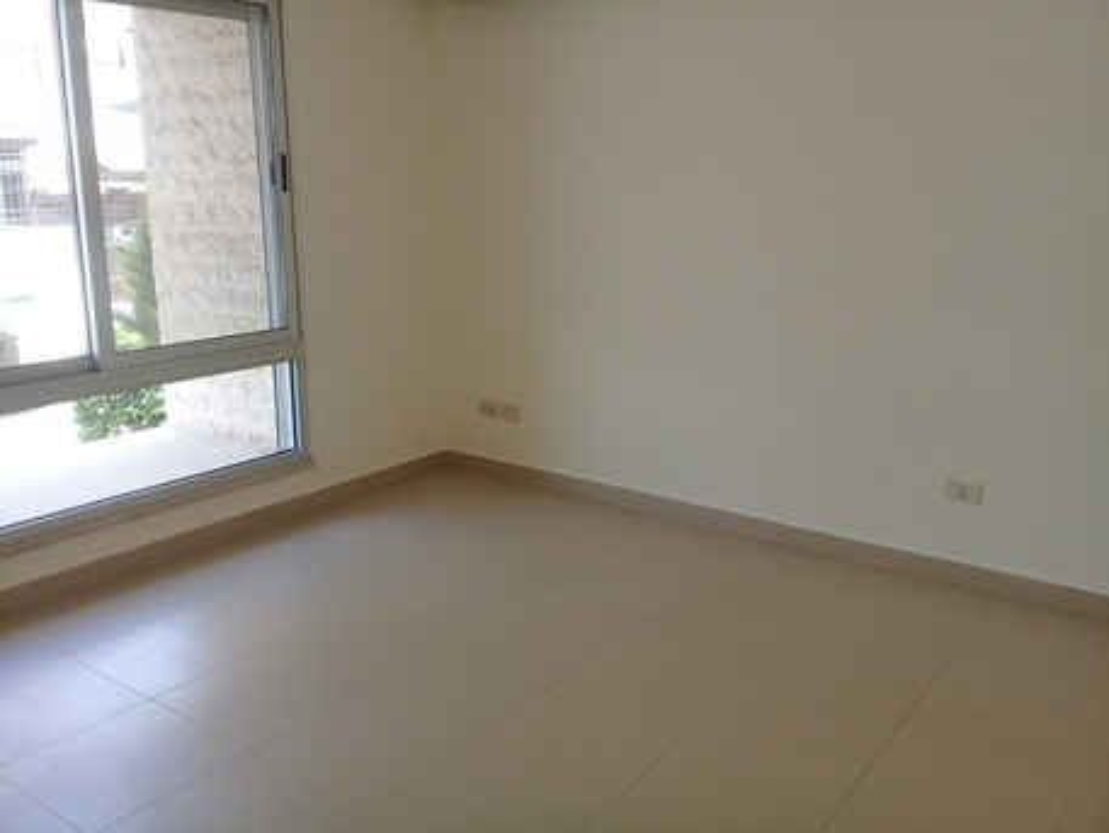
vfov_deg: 45.5
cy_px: 416
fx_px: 993
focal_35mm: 31
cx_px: 554
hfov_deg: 58.3
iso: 50
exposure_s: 1/100
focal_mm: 3.3
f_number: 2.2
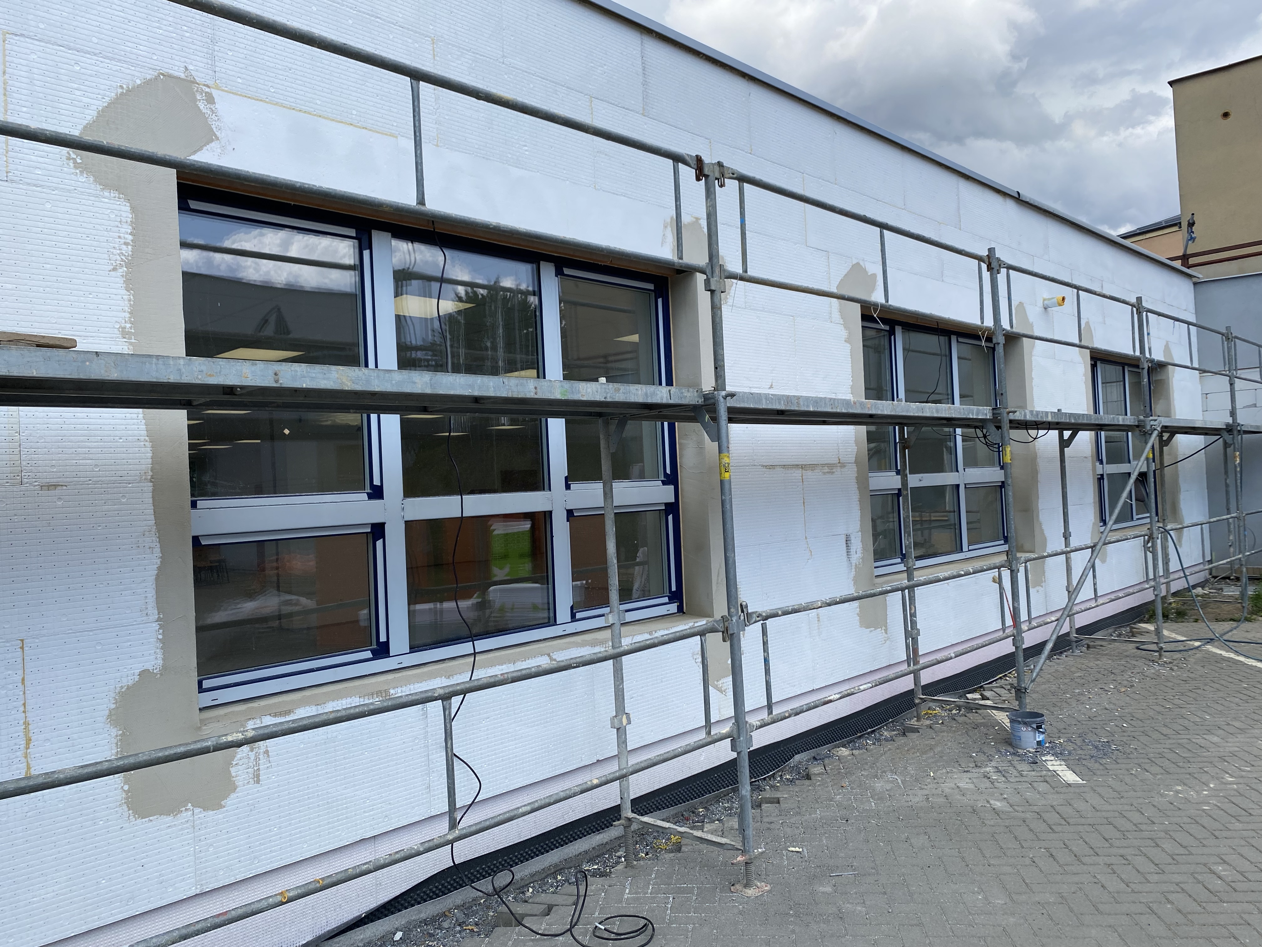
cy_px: 474
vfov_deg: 53.1
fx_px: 948
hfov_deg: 67.3
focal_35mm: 26
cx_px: 631
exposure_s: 1/1961
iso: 32
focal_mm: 4.25
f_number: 1.8
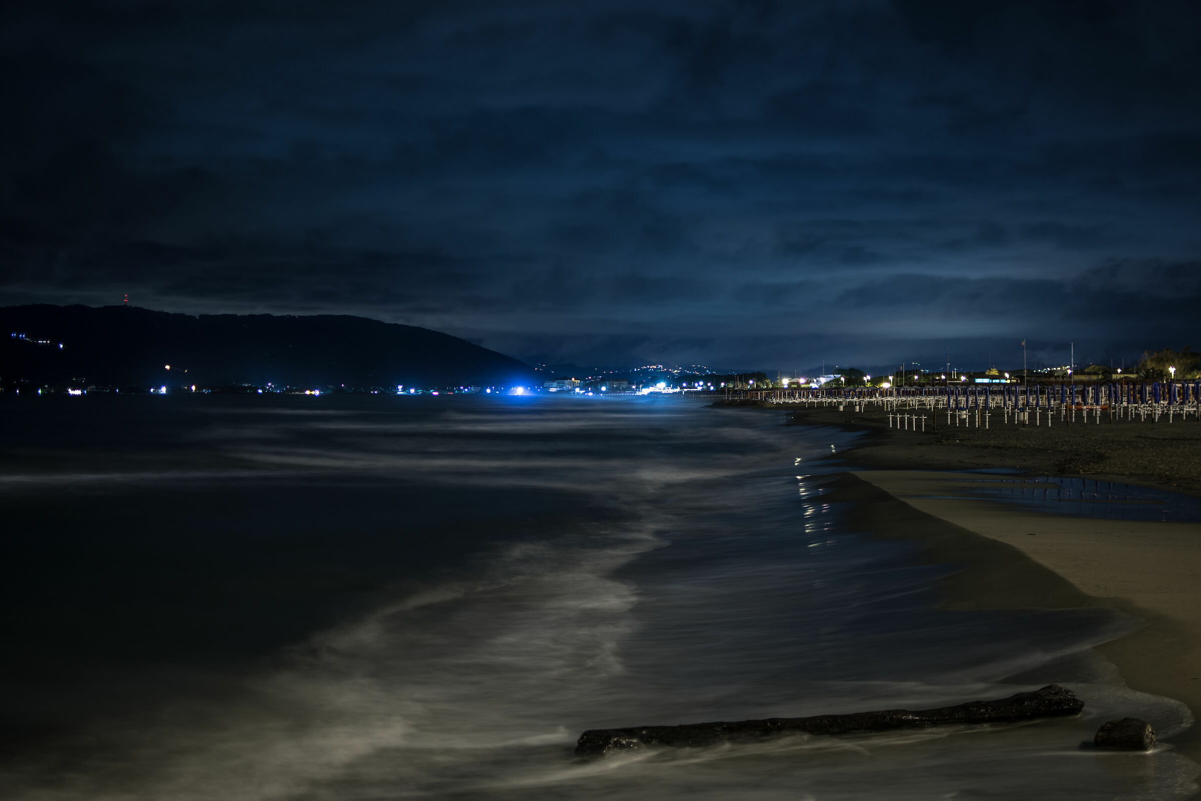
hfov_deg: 37.9
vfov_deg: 25.8
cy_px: 400
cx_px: 600
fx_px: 1751
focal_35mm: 52
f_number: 1.8
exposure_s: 6
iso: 100
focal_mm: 35
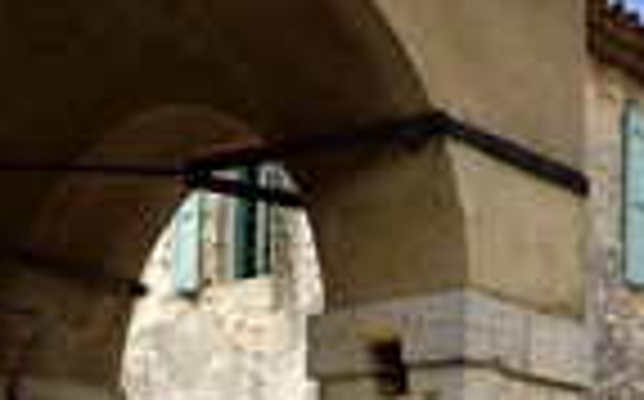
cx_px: 545
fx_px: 1262
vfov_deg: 16.3
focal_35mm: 72
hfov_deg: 27.8
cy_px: 620
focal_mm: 24
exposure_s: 1/125
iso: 200
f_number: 14
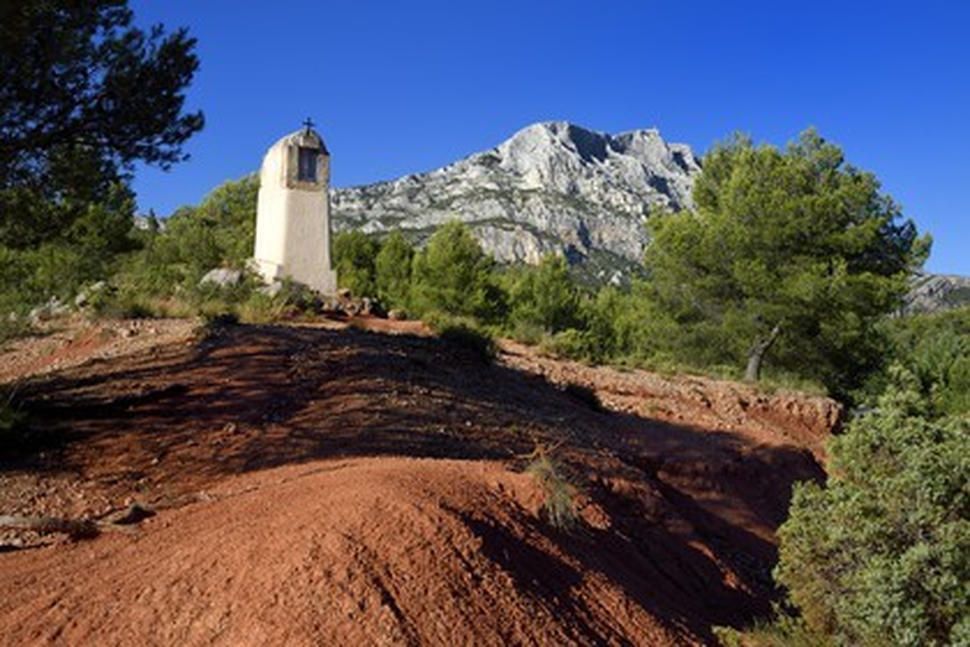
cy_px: 324
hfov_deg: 54.4
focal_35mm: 35
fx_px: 943
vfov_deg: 37.9
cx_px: 485
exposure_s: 1/250
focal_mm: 35
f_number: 14
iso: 200
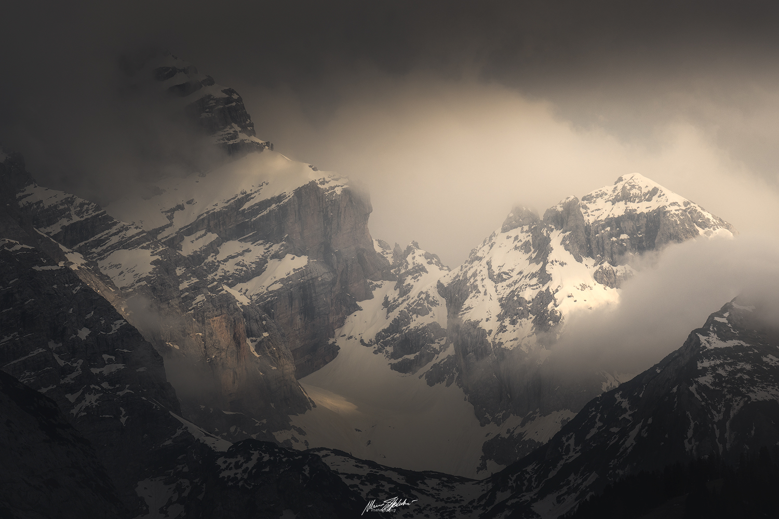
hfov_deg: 7.4
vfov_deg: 5.0
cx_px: 390
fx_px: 6004
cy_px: 260
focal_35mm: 278
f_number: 10
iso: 100
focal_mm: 185
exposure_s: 1/320
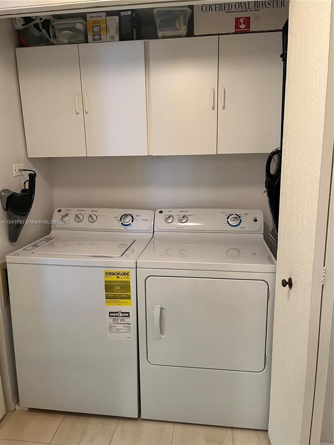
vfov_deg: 67.3
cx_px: 167
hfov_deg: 53.1
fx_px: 334
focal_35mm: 26
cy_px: 222
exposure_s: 1/60
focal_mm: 5.1
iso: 160
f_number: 1.6
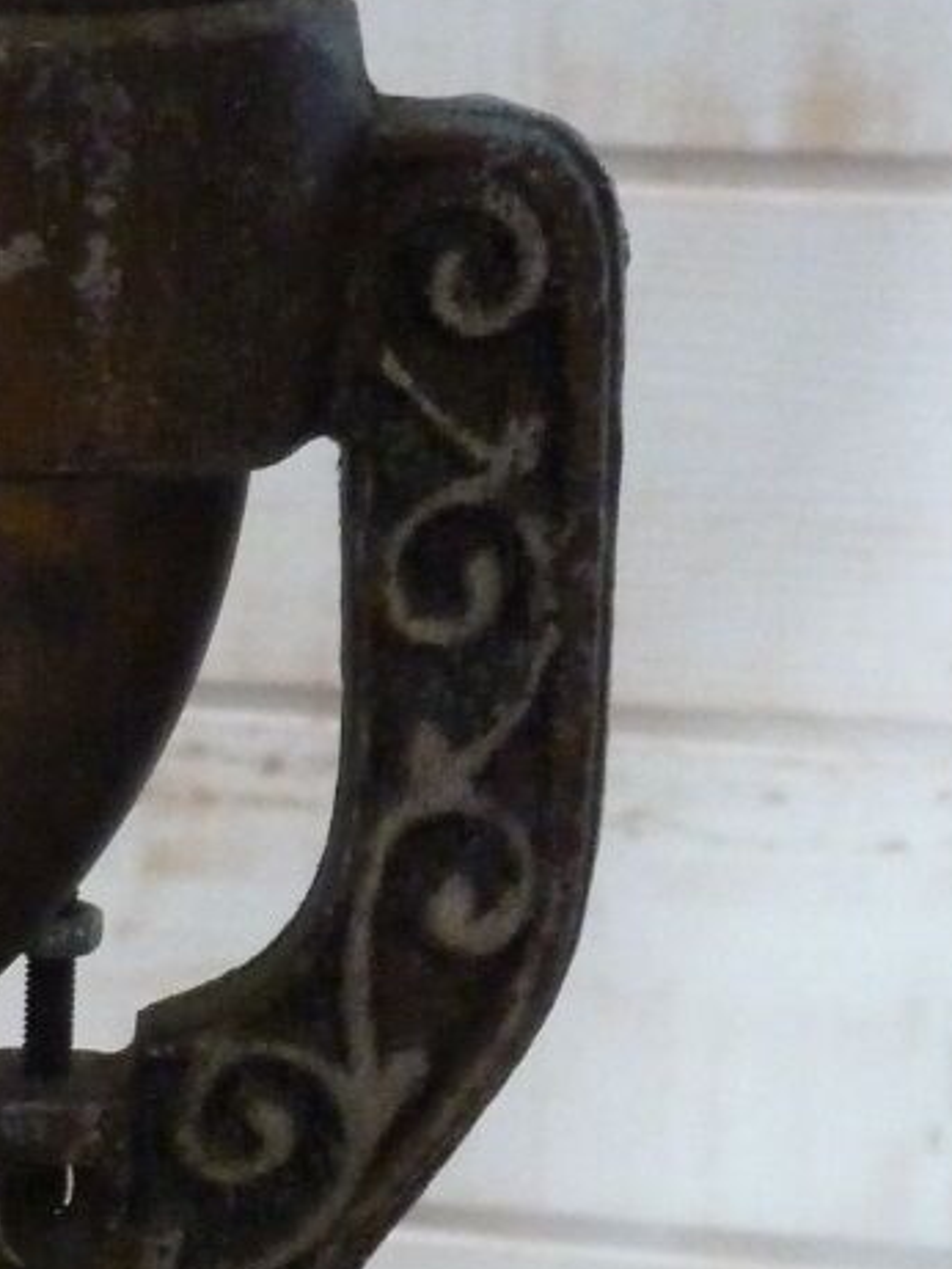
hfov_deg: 12.3
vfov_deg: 16.4
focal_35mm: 118
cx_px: -129
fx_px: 4325
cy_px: 1241
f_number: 3
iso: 800
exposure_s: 1/40
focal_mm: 6
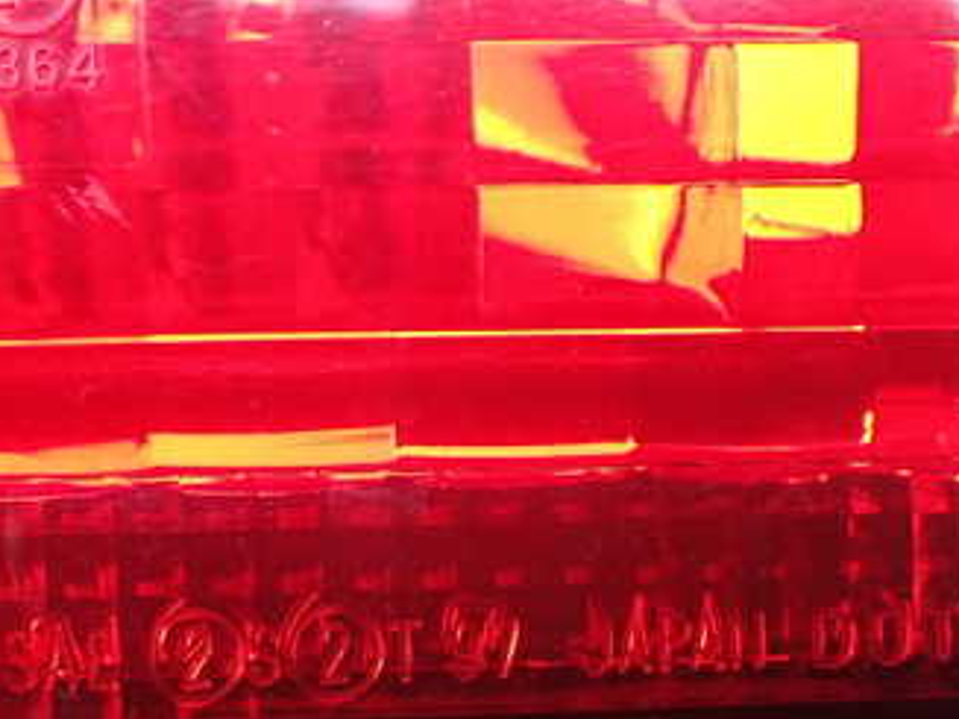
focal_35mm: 55
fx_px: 1523
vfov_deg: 26.3
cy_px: 517
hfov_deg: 34.6
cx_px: 308
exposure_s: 1/125
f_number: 2.3
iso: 250
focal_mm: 5.4
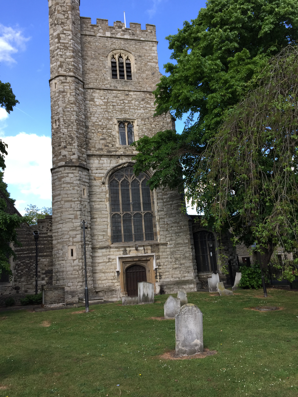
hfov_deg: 48.2
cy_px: 198
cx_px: 149
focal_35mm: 29
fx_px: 333
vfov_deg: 61.7
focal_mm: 4.15
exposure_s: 1/439
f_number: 2.2
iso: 32
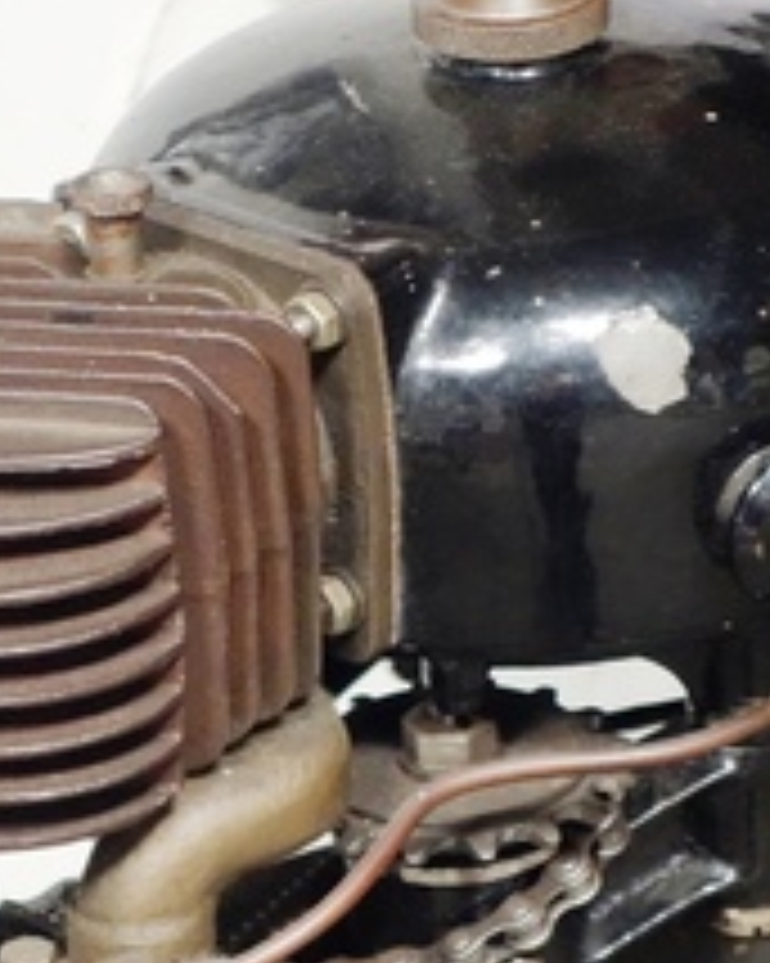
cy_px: 801
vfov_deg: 8.0
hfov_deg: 6.4
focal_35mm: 242
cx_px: 383
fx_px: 6899
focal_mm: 34.25
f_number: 4.9
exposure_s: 1/8
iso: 1000
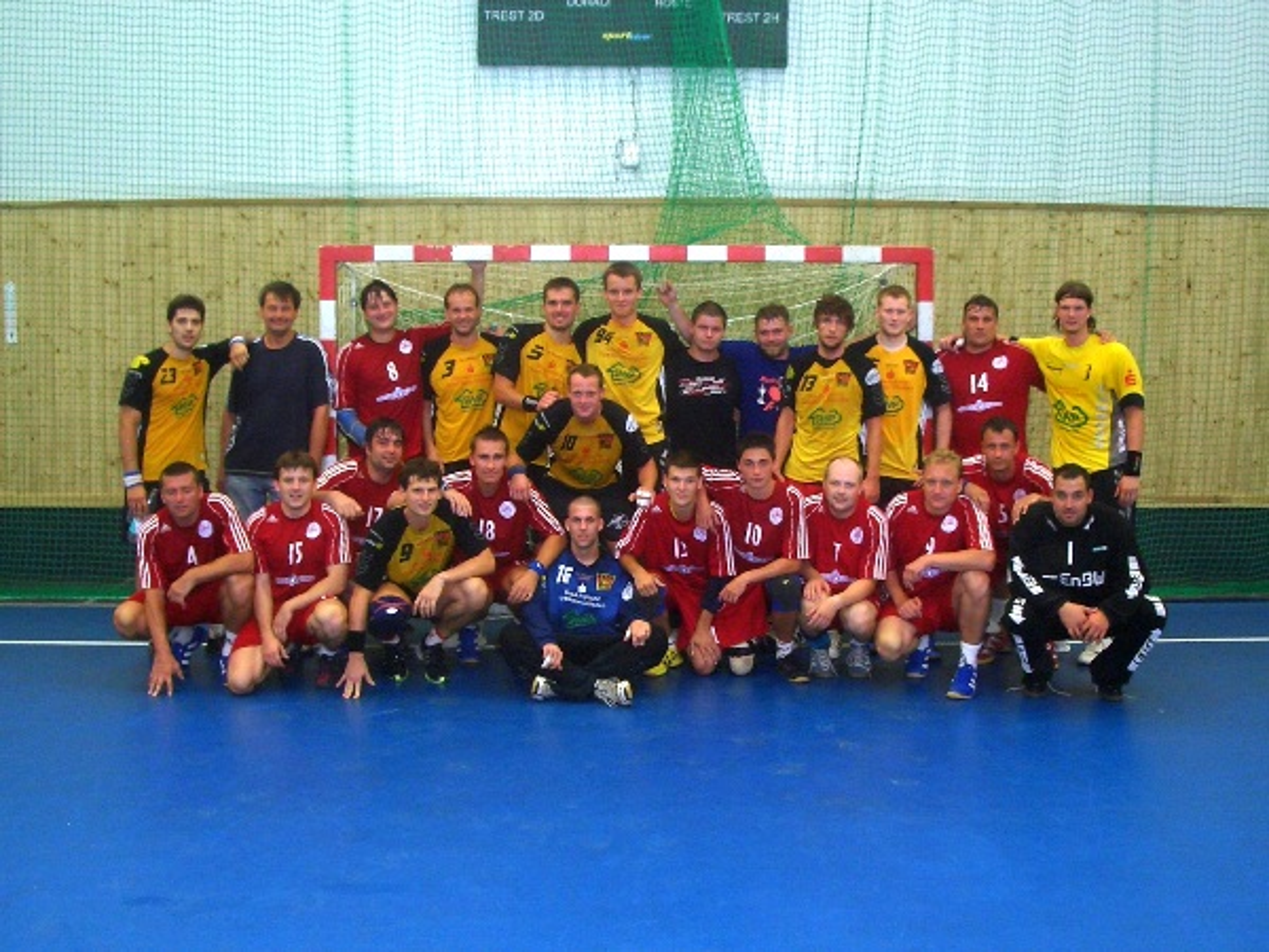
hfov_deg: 45.8
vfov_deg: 35.1
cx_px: 634
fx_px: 1503
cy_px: 476
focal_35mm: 41
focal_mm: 6.8
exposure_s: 1/40
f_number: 4.6
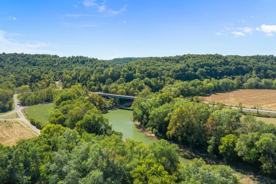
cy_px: 92
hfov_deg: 65.5
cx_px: 138
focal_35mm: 28
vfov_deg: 46.4
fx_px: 215
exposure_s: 1/160
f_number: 4.5
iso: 200
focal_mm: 10.26
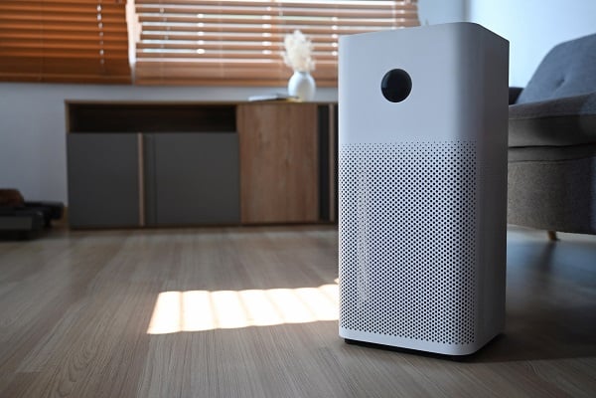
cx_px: 298
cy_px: 199
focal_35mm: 39
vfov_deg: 34.2
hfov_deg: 49.6
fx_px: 646
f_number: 4
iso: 800
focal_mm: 39
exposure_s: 1/100
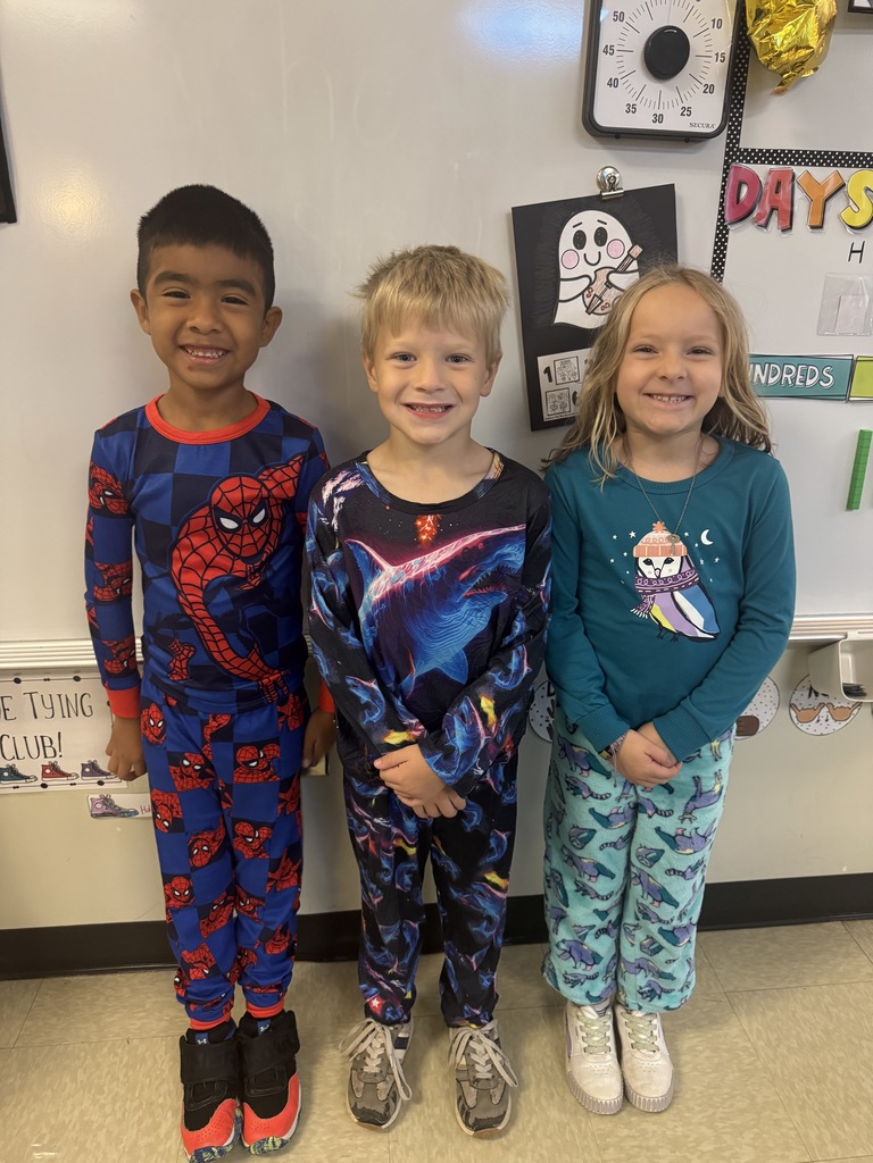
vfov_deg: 71.6
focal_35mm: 24
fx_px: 807
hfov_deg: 56.8
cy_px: 582
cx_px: 436
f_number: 1.78
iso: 640
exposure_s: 1/60
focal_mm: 6.76
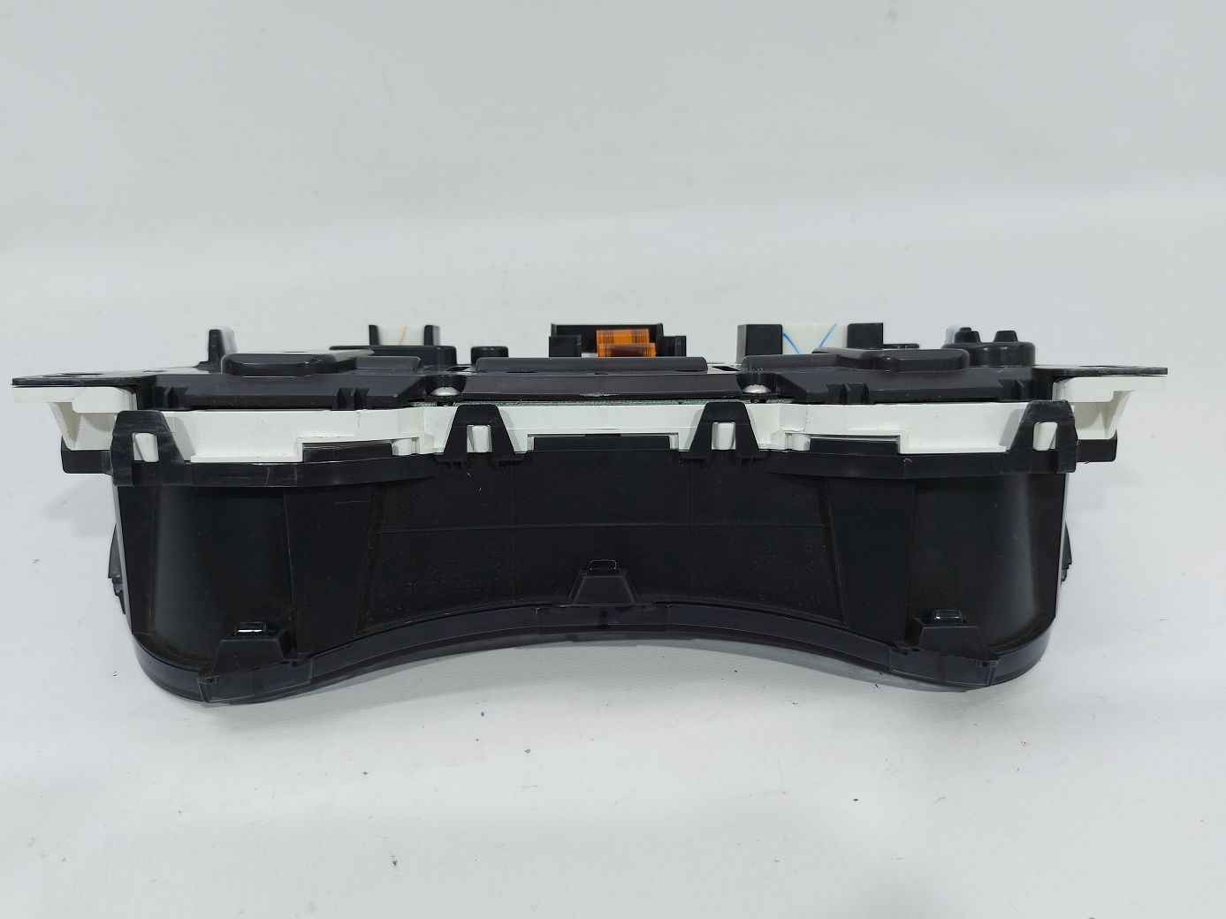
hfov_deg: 71.6
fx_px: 850
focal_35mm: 24
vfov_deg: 56.8
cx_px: 613
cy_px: 460
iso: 32
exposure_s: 1/50
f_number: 1.8
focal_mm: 5.23
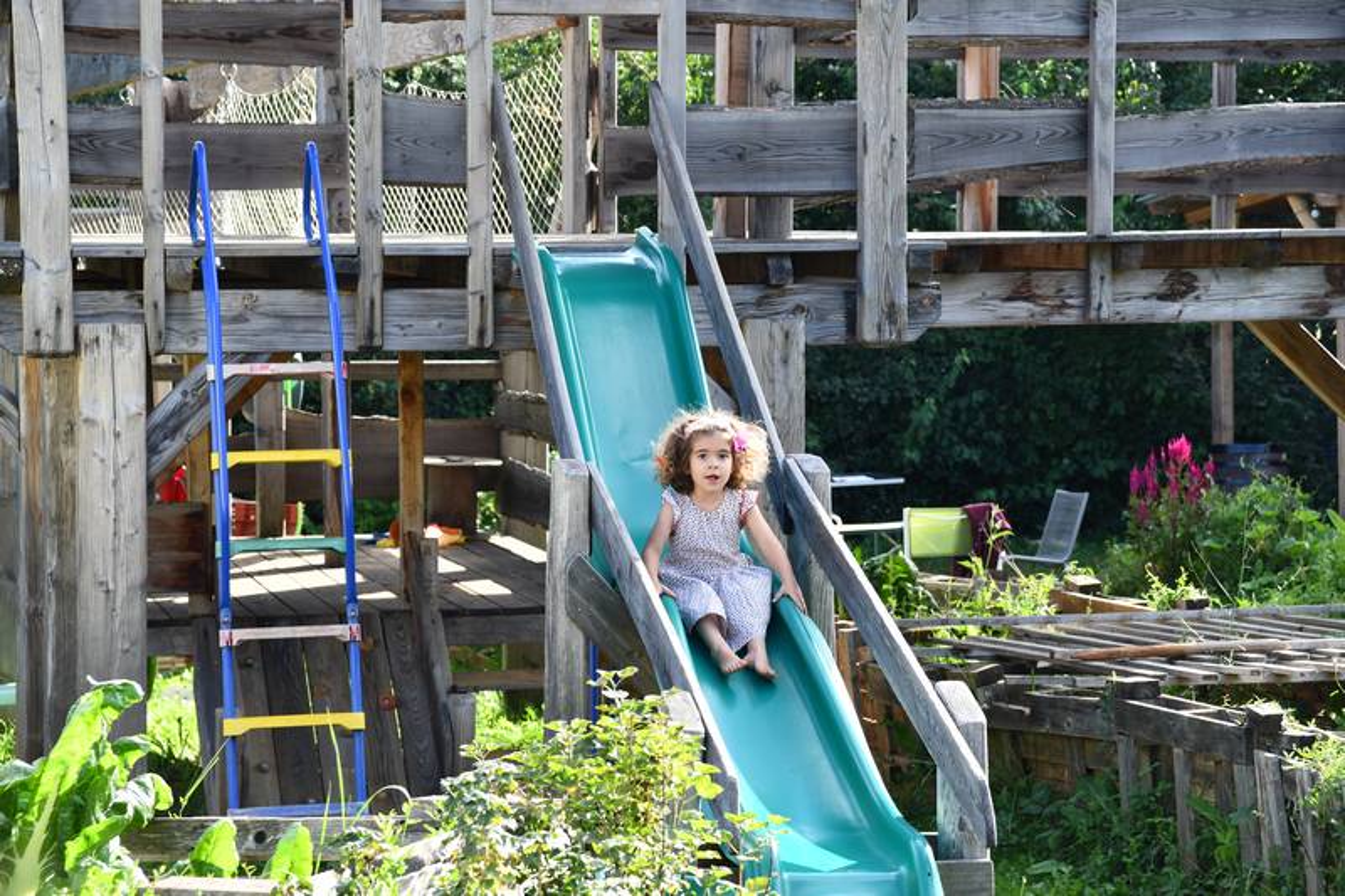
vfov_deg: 13.0
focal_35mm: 105
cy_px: 448
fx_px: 3922
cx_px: 672
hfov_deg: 19.5
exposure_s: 1/250
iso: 250
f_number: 5.6
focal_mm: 70
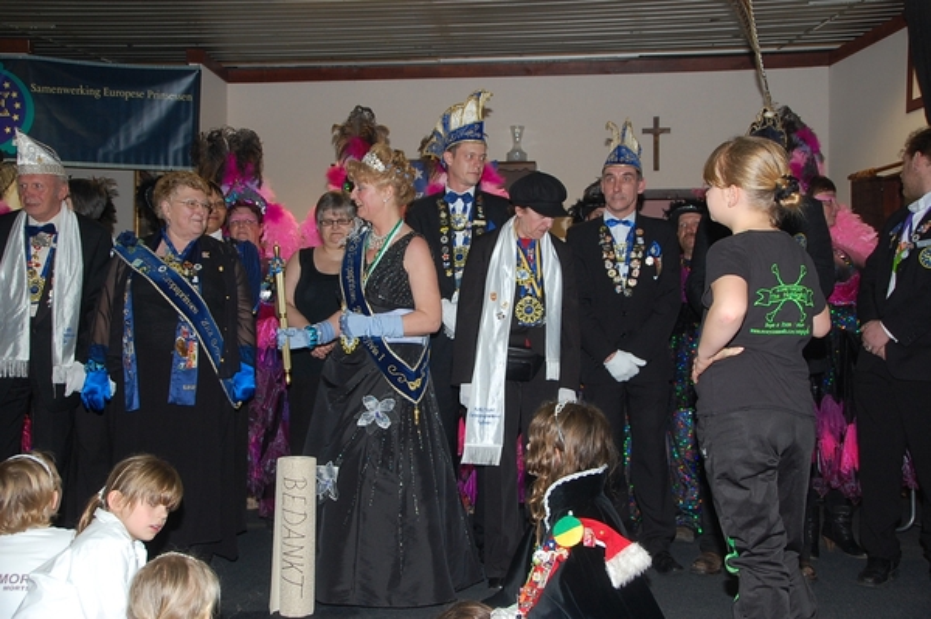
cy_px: 310
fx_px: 1085
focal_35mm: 42
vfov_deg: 31.8
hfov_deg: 46.4
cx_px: 466
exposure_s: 1/60
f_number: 4
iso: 400
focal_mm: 28
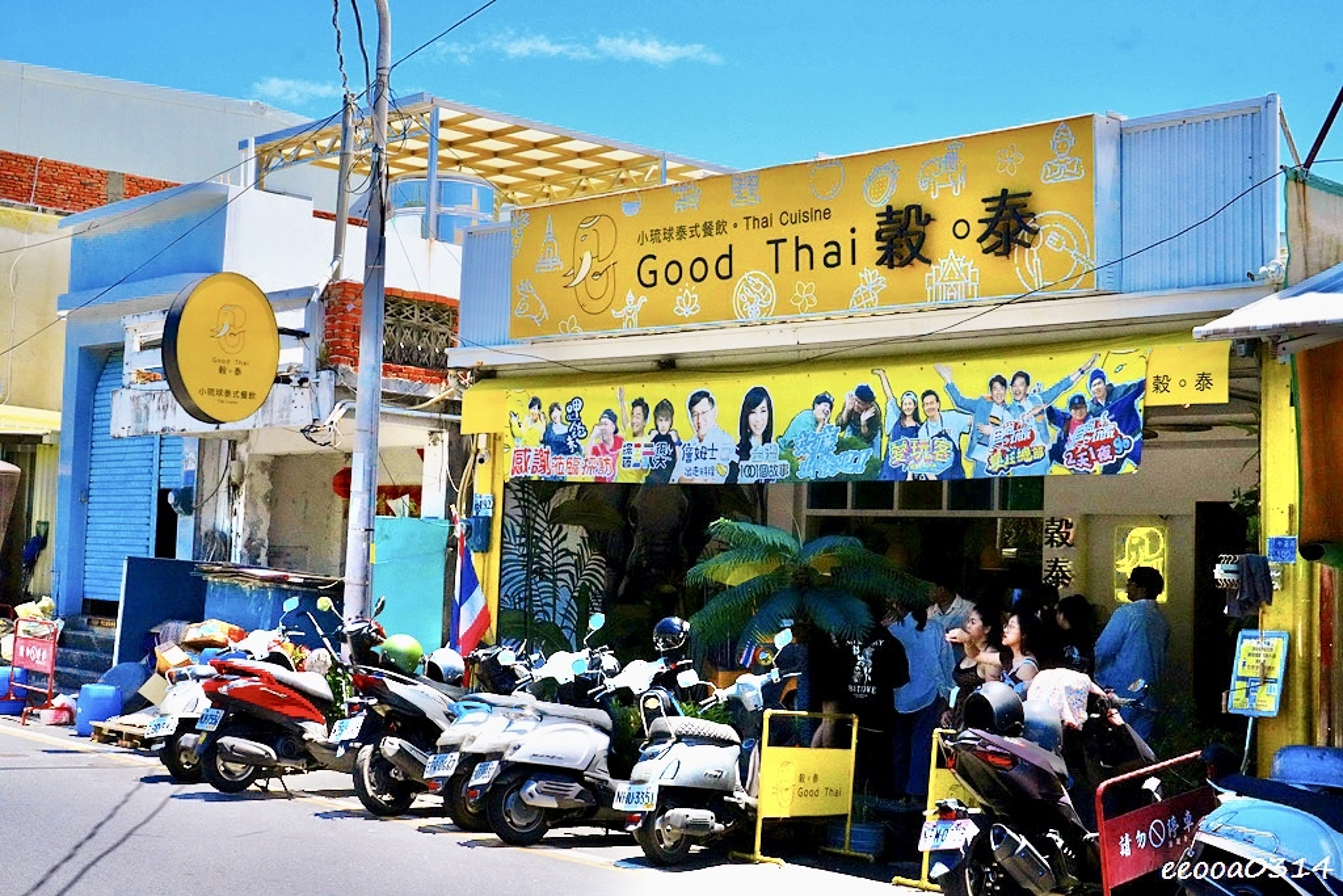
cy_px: 448
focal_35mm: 43
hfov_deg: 45.4
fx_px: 1604
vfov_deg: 31.2
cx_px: 672
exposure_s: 1/4000
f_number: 11
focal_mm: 43
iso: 6400
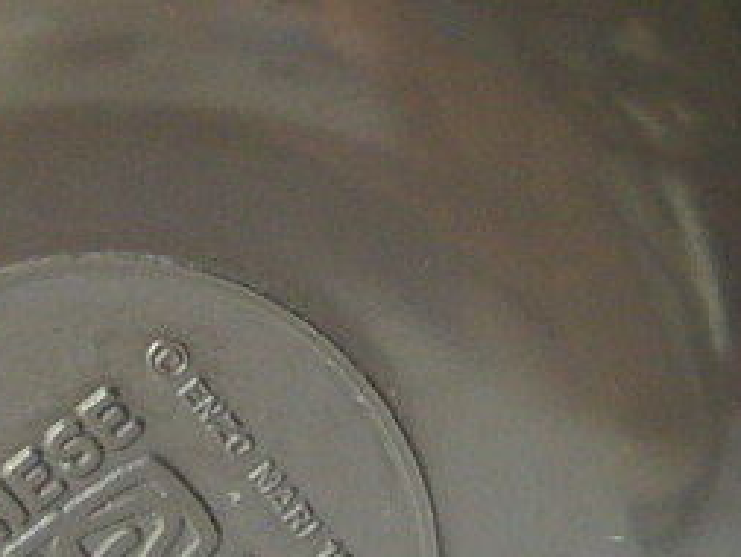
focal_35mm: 221
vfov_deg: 6.7
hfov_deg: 9.0
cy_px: 349
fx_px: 4733
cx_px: 334
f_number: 2.8
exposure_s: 1/15
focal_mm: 5.8
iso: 100
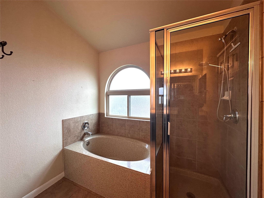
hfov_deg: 102.1
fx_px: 107
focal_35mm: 14
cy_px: 99
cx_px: 132
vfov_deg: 85.7
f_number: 2.2
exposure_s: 1/120
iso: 100
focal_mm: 2.22
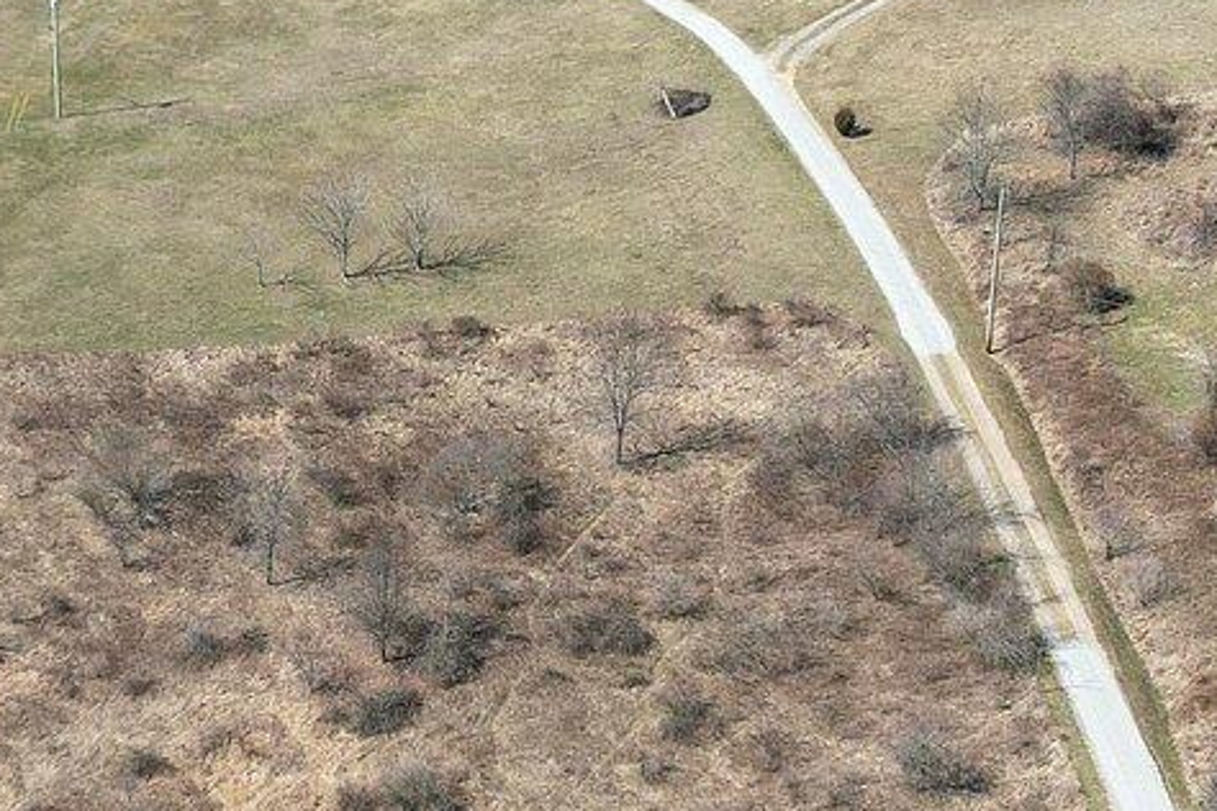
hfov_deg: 21.3
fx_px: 3211
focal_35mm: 95
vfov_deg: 14.4
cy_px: 448
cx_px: 298
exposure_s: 1/1500
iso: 110
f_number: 2.8
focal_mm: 8.38
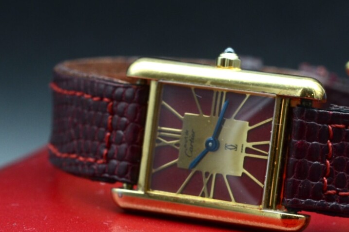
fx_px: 1704
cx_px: 232
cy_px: 164
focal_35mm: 176
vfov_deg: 7.8
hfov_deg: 11.7
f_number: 10
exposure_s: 1/40
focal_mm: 60
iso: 500
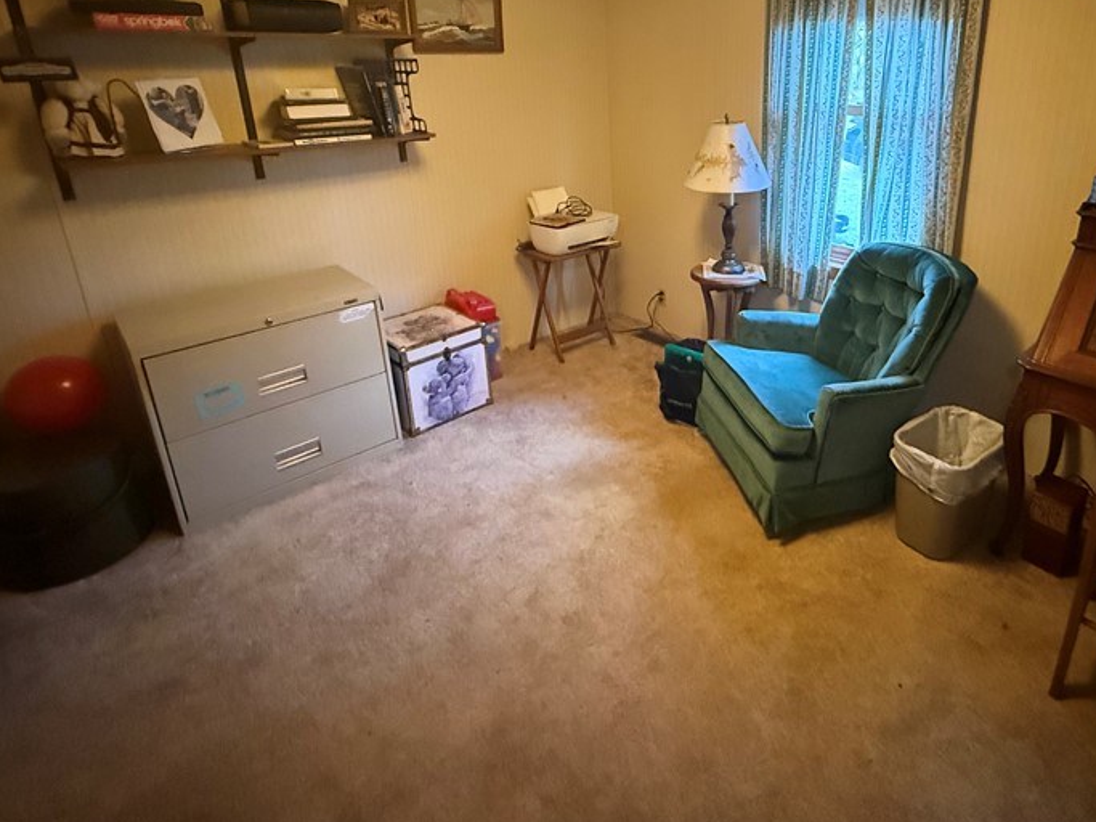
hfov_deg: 77.7
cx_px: 680
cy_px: 265
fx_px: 665
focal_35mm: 21
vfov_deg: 61.7
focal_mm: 2.22
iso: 1250
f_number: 2.2
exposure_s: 1/60
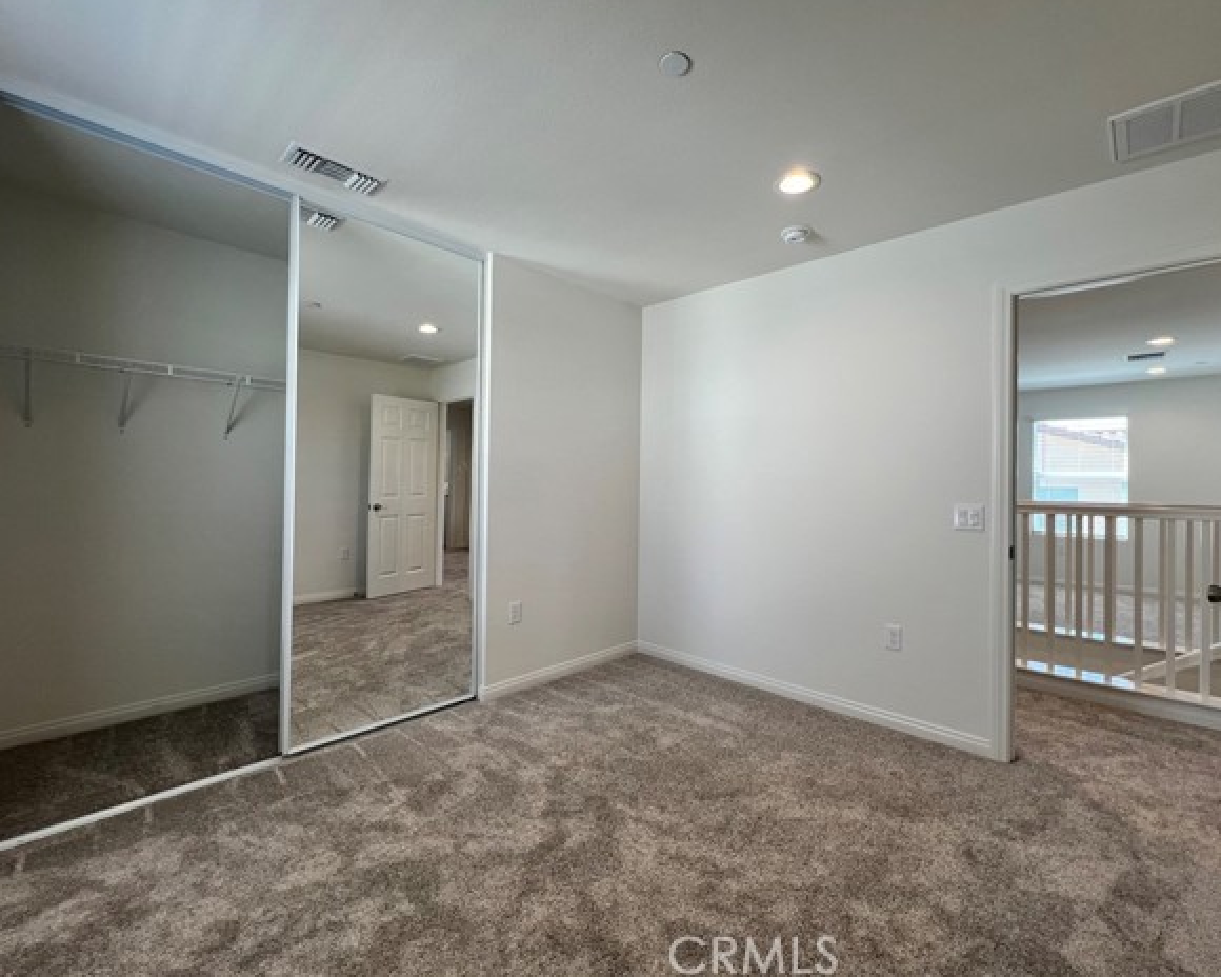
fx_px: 506
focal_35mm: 14
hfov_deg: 100.7
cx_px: 623
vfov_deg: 88.0
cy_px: 480
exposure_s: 1/120
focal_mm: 1.57
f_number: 1.8
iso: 64
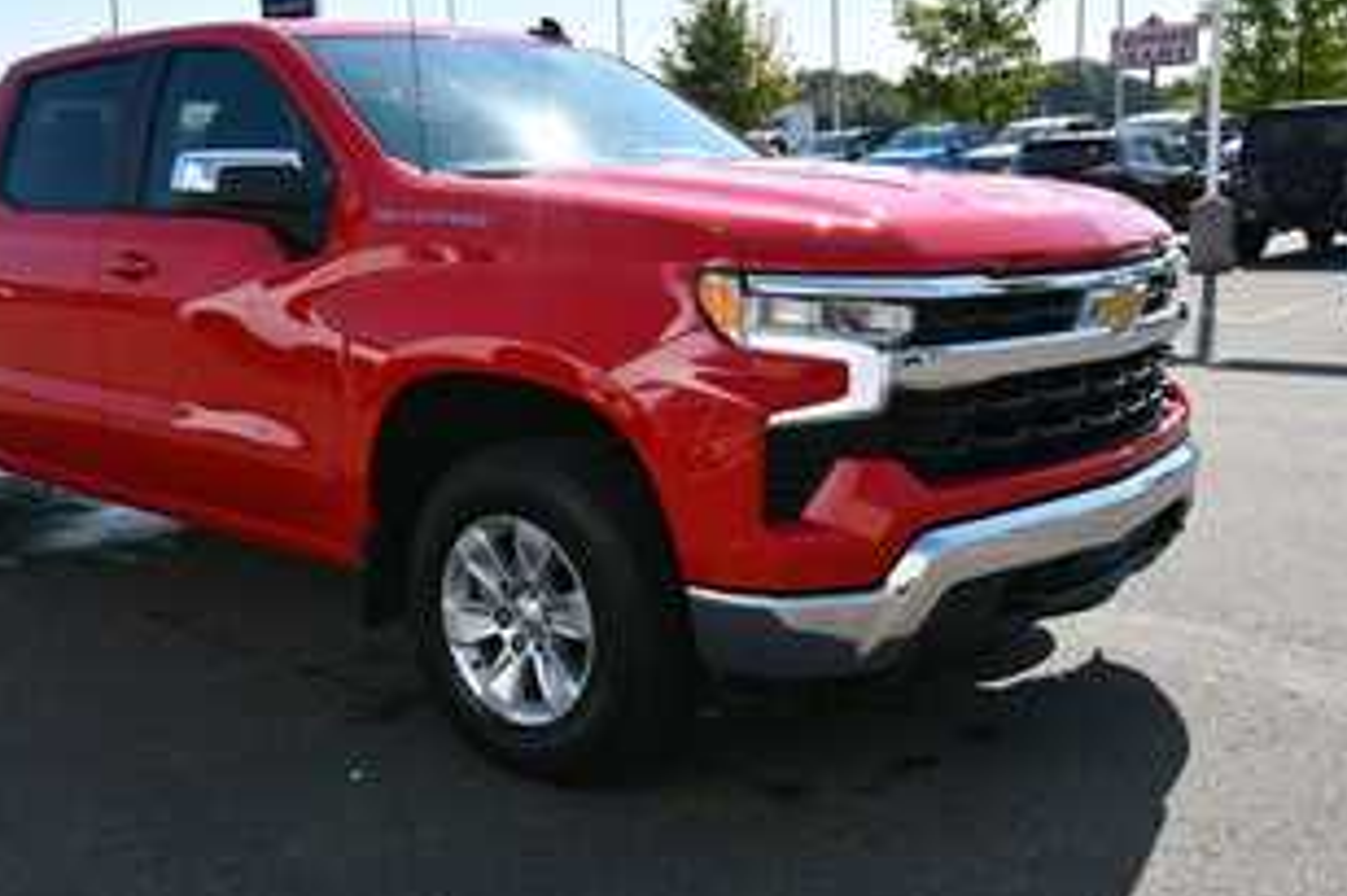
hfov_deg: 49.0
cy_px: 391
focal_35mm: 39
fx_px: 1458
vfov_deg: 34.1
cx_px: 485
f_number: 8
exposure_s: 1/250
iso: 100
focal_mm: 20
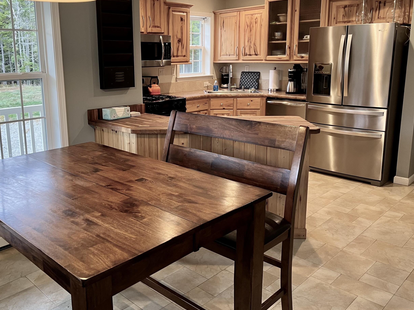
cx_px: 167
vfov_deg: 44.0
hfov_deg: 56.4
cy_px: 127
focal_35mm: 32
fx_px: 383
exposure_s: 1/60
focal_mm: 5.7
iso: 125
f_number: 1.5
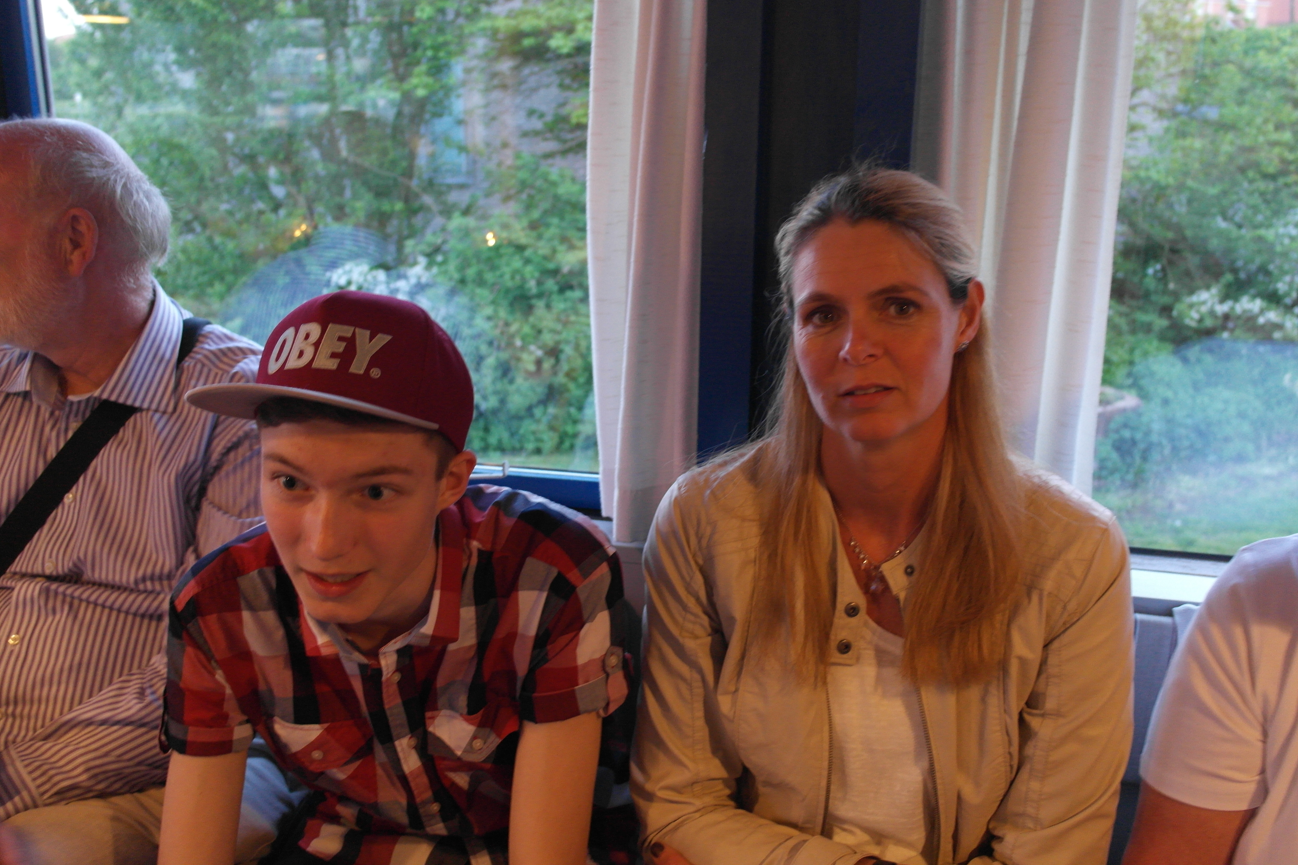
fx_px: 1190
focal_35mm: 33
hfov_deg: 57.2
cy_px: 415
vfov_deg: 40.0
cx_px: 660
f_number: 3.5
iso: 800
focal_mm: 20
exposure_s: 1/20
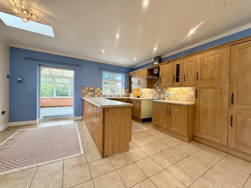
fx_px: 102
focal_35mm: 14
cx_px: 126
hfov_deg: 102.1
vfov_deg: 85.7
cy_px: 94
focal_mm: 2.22
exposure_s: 1/100
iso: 160
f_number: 2.2
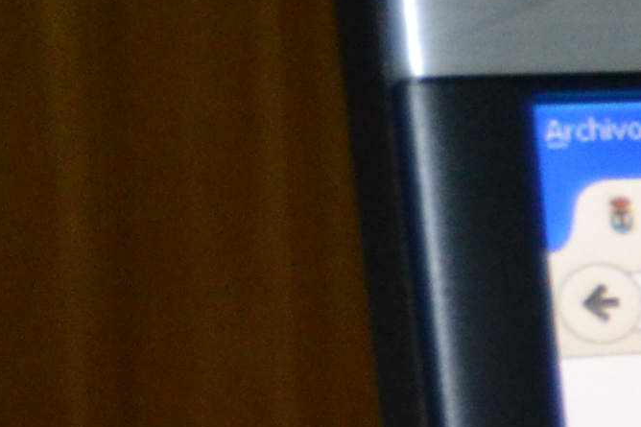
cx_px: 1929
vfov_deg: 4.8
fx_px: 4788
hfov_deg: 6.9
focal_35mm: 269
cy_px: 1415
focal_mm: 26
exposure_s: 1/60
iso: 1000
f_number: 4
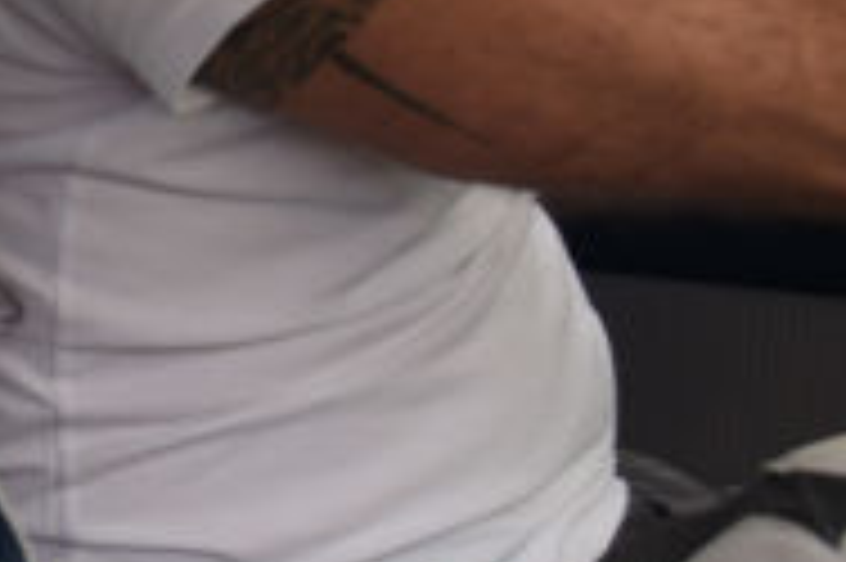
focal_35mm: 147
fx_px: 3451
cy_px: 76
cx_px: -158
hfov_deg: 13.6
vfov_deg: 9.3
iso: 200
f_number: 5
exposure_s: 1/160
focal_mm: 27
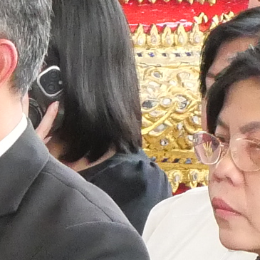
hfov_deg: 2.0
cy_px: 448
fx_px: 7563
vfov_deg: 2.0
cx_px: -447
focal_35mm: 890
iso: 3200
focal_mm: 50
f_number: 5.6
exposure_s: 1/400
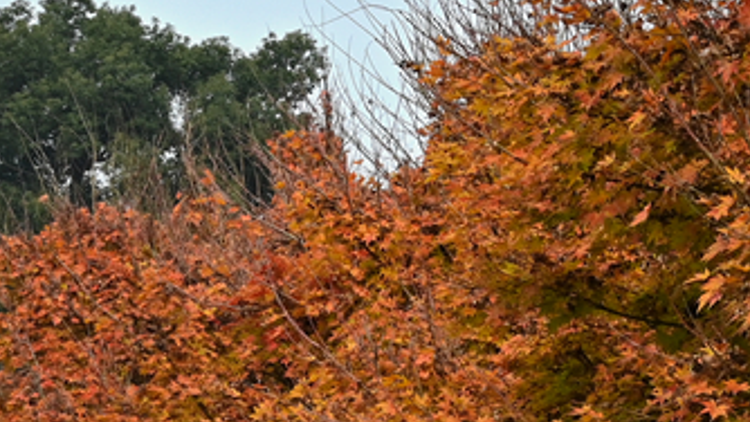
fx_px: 2168
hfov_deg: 18.8
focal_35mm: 109
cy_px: 844
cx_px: -79
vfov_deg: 10.3
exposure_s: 1/80
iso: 200
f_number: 11
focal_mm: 29
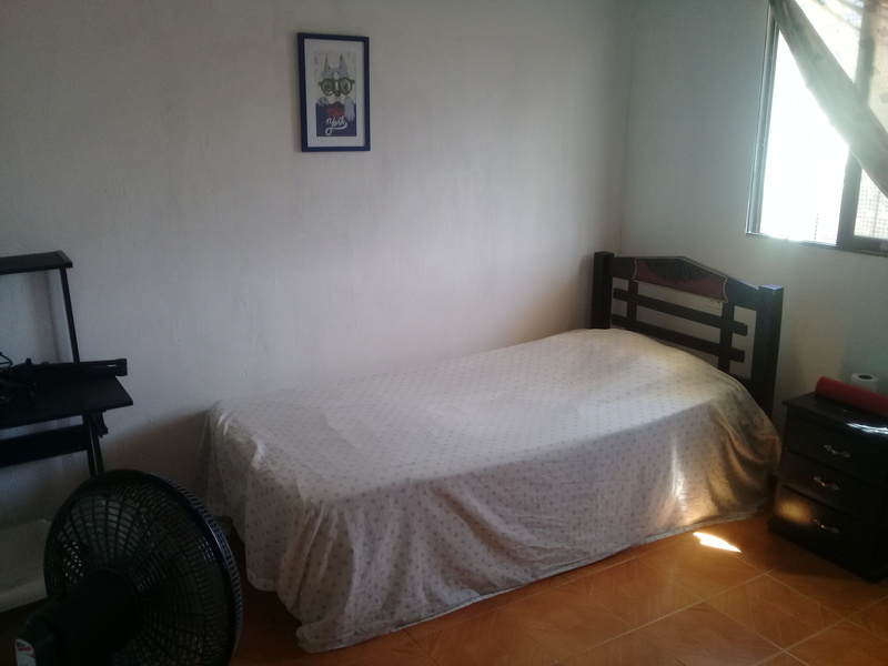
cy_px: 333
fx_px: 795
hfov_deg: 58.4
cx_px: 444
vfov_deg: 45.4
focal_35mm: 31
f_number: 2.2
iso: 50
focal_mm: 3.3
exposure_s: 1/40
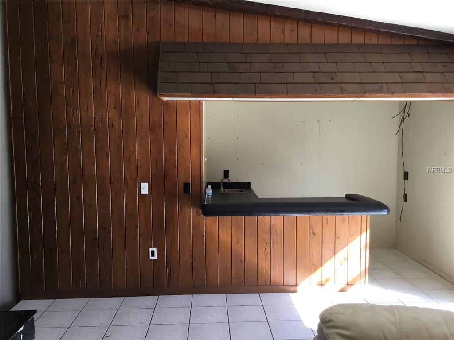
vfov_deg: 45.4
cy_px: 170
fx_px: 407
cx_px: 227
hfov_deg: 58.4
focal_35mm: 31
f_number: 2.4
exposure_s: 1/40
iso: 25
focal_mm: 3.3
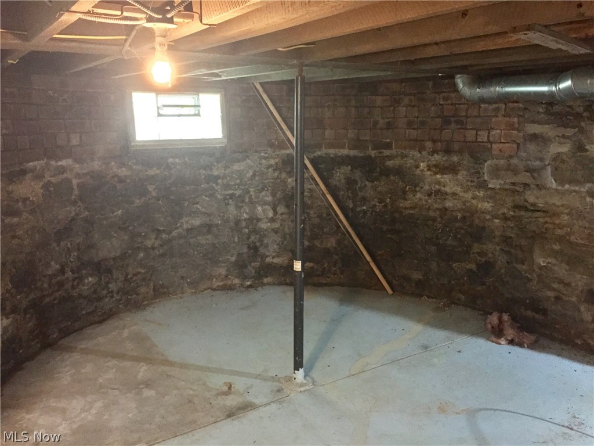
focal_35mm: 29
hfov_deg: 61.7
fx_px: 498
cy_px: 223
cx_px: 297
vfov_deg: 48.2
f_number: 2.2
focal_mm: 4.15
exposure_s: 1/15
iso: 640
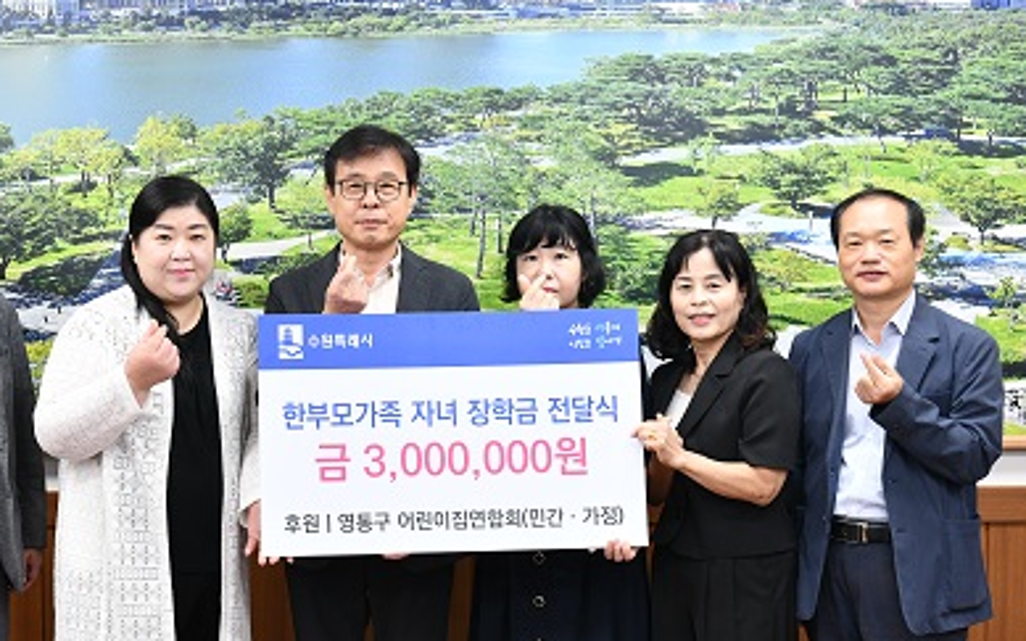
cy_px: 347
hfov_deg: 28.5
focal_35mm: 72
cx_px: 417
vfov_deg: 18.1
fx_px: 2013
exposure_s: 1/160
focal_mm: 55
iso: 2000
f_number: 4.5
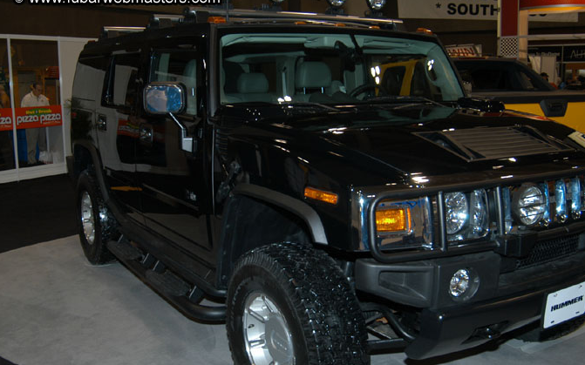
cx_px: 292
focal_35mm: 37
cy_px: 172
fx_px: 590
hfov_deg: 52.8
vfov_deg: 34.4
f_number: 5
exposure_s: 1/60
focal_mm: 24
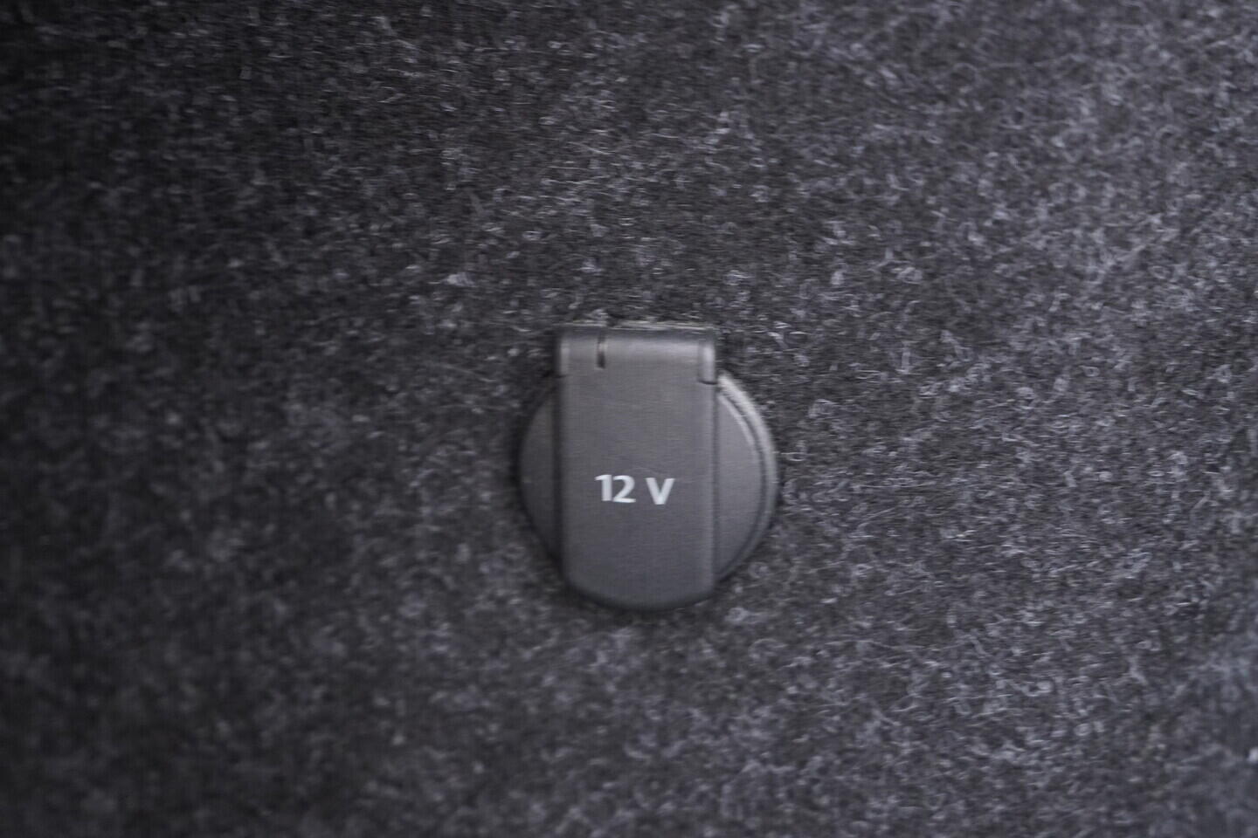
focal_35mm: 36
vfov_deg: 36.9
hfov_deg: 53.1
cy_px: 419
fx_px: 1258
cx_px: 629
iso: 1600
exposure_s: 1/40
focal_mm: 24
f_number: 2.8
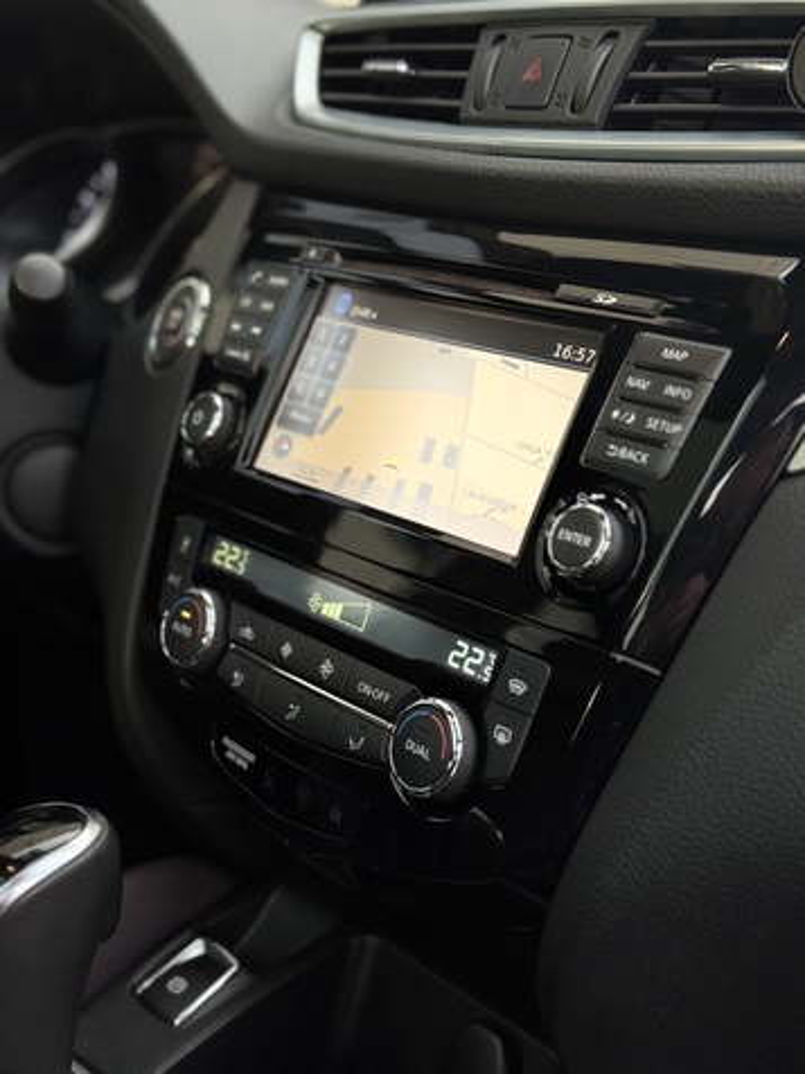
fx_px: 1488
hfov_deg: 30.3
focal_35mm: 48
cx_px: 402
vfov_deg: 39.7
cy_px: 537
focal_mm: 6.76
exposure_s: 1/121
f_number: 1.78
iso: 64
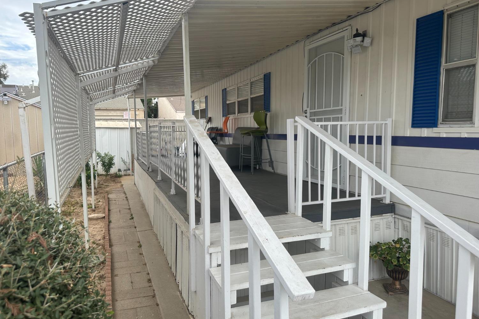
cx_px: 240
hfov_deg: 71.5
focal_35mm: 25
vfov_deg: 51.3
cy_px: 155
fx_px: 333
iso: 80
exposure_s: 1/604
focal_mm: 6.86
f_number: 1.78
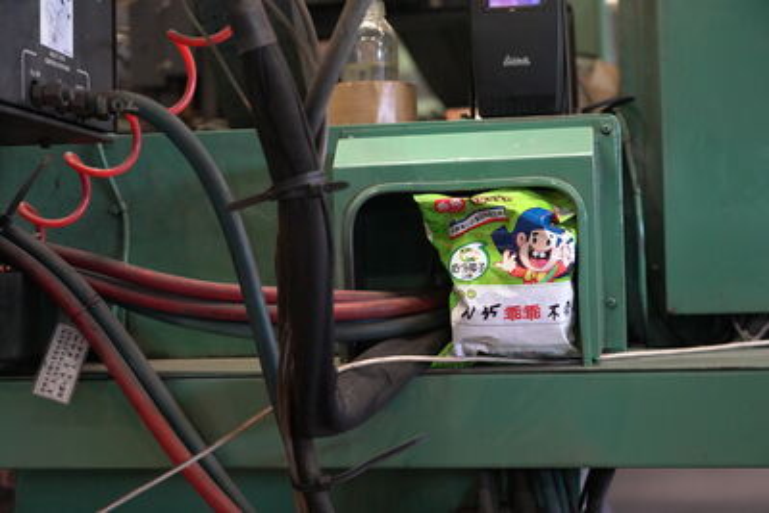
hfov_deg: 31.9
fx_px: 1346
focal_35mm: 63
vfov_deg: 21.6
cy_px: 256
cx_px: 384
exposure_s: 1/400
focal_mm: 63
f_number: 4
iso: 8000
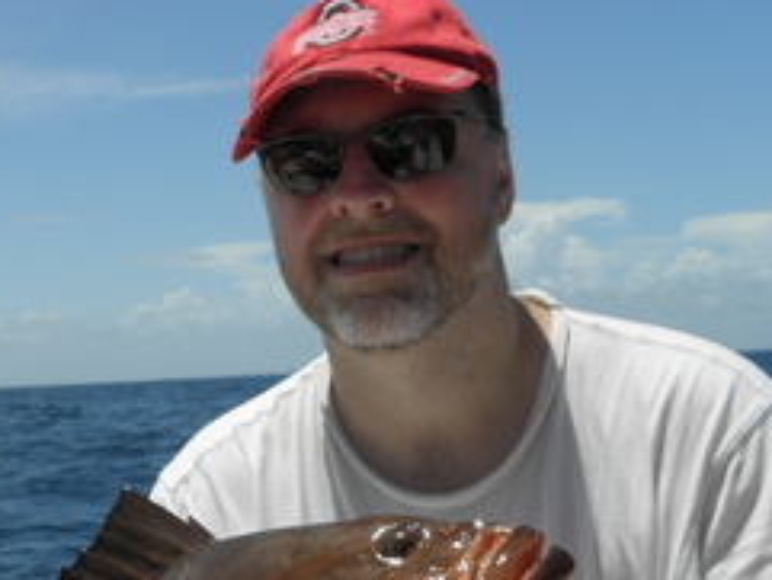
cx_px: 189
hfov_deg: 28.1
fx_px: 1517
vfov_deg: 21.3
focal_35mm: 68
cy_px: 471
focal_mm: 7.31
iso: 64
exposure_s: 1/500
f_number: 5.6
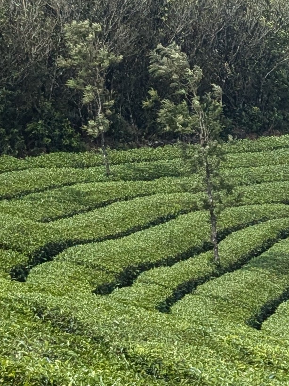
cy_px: 386
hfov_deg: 10.1
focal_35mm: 133
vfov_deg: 14.6
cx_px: 629
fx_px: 1481
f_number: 1.73
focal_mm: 4.38
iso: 55
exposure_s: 1/1949
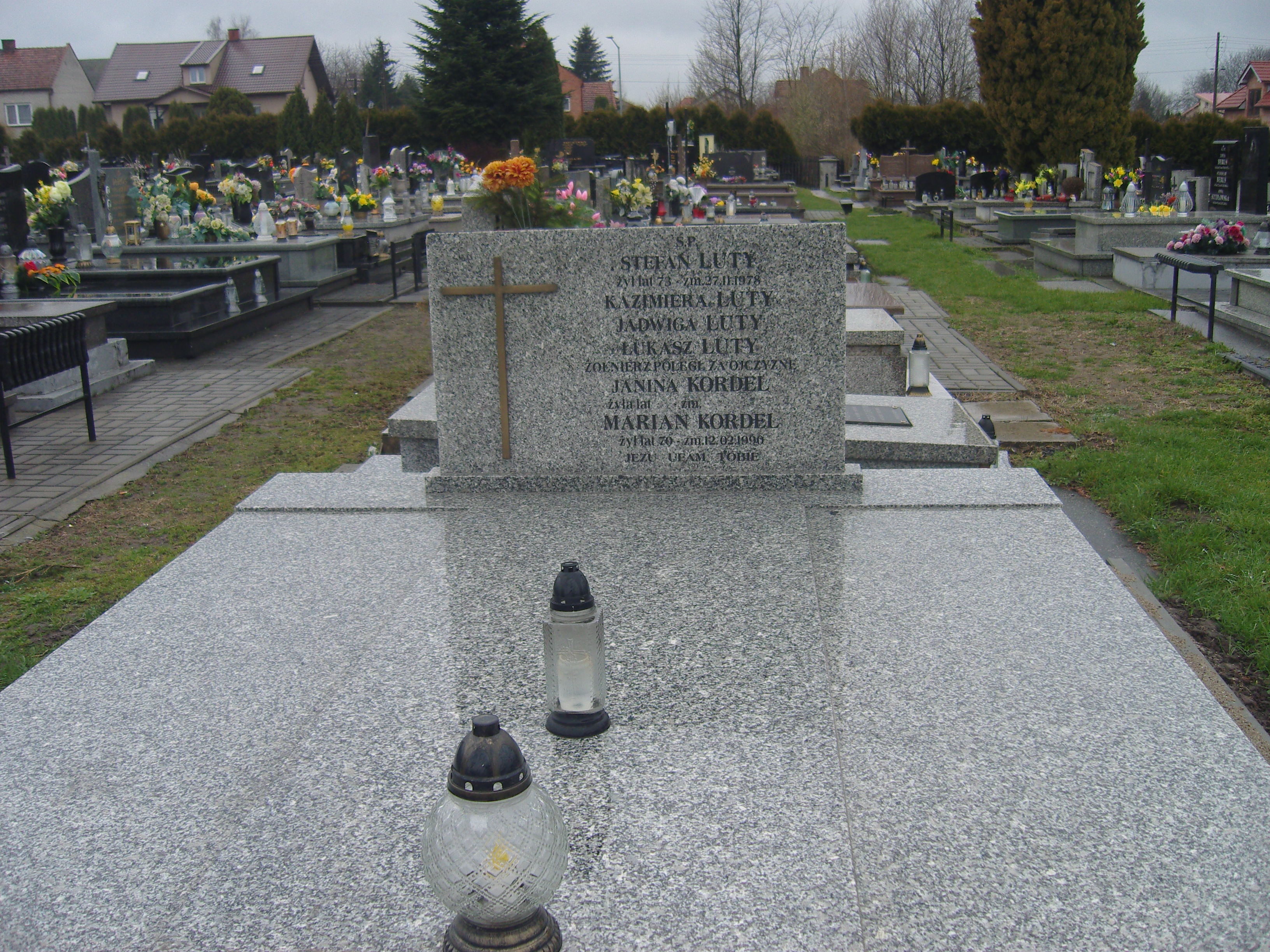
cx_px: 635
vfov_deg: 41.8
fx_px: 1247
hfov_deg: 54.0
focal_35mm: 34
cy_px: 476
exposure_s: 1/400
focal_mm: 7.3
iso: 100
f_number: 2.8
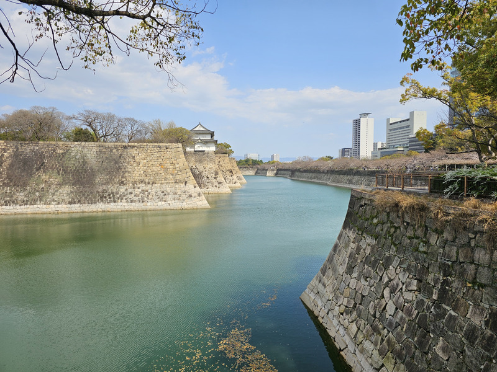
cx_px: 248
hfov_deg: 73.9
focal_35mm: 23
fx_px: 330
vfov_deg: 58.9
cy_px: 186
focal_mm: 6.3
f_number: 1.7
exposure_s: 1/968
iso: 10
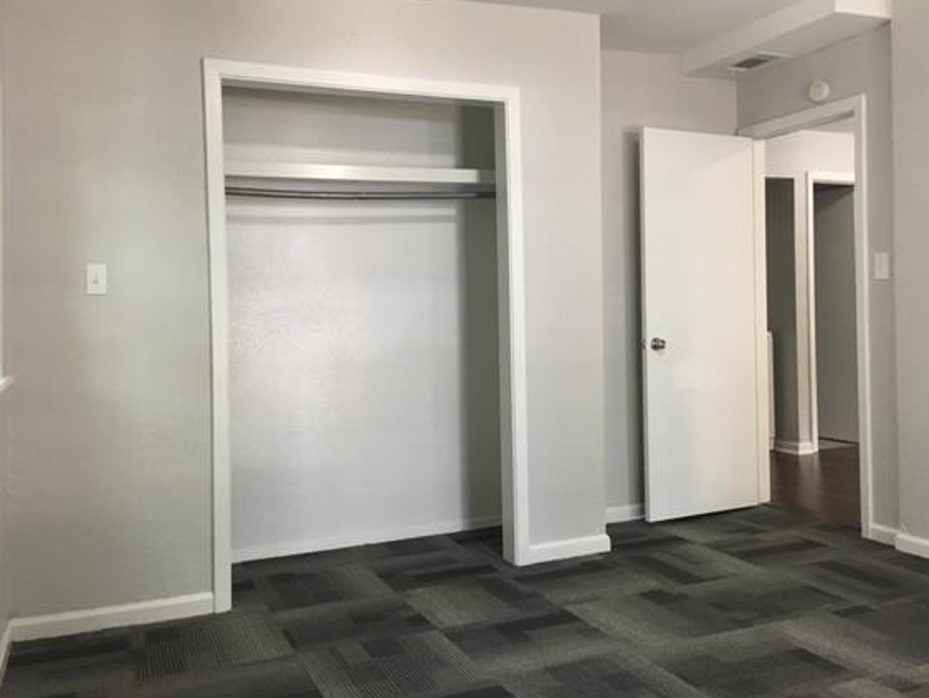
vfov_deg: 42.9
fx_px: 886
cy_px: 311
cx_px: 489
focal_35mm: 33
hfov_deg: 55.3
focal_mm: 4.15
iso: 125
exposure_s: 1/30
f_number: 2.2
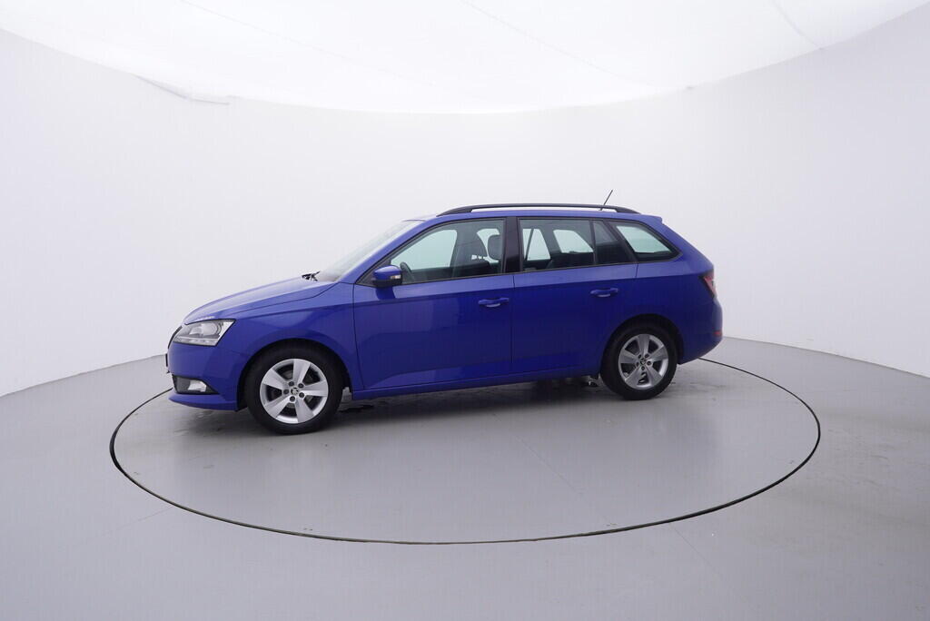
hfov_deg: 77.3
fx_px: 582
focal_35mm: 22
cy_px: 310
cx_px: 465
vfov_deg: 56.2
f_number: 5
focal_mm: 15
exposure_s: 1/80
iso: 200
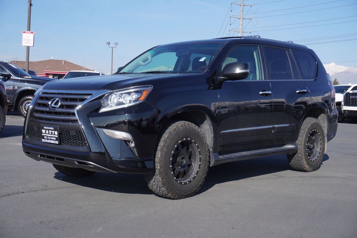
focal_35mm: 46
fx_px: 461
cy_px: 119
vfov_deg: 29.0
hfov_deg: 42.3
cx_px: 178
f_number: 9
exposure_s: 1/200
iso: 100
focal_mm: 31
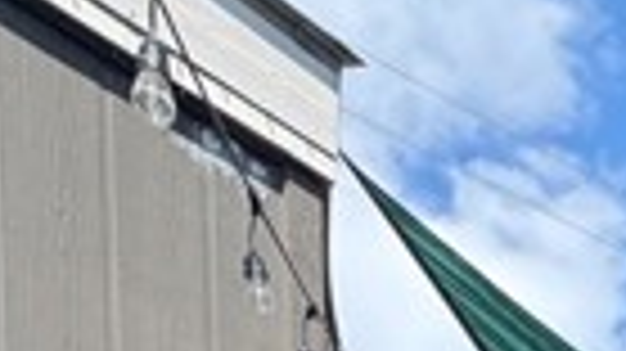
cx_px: 874
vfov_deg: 11.8
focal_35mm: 70
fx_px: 1161
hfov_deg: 24.9
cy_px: 976
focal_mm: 2.22
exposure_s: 1/672
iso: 40
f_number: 2.2
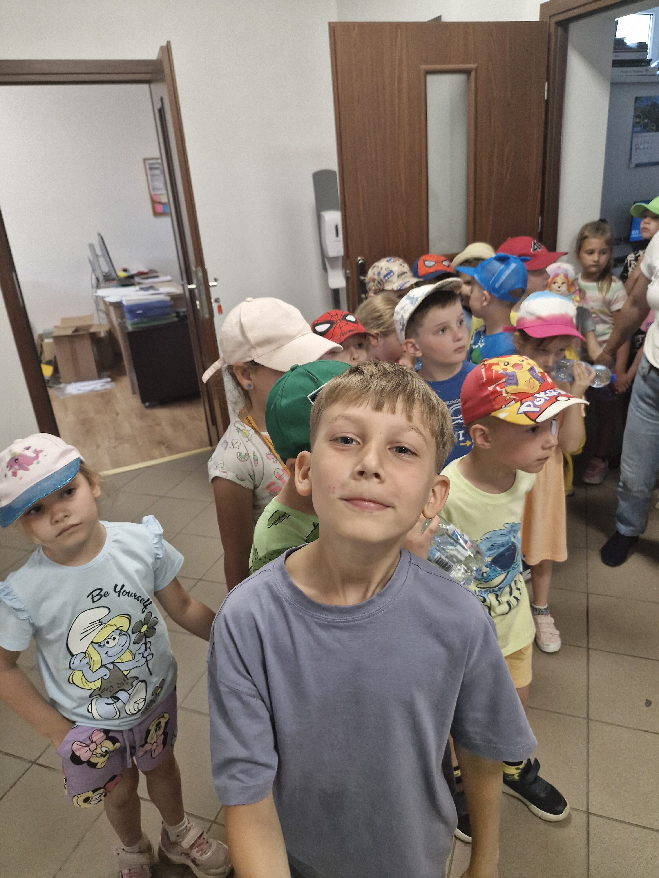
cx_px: 330
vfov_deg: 73.9
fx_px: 584
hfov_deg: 58.9
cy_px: 439
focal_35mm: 23
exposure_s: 1/100
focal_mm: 5.54
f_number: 1.8
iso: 250
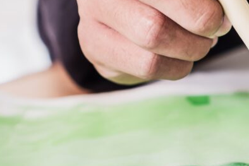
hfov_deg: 14.9
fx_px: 943
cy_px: 65
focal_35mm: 136
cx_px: 219
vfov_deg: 10.1
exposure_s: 1/50
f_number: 2.5
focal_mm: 35
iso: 320
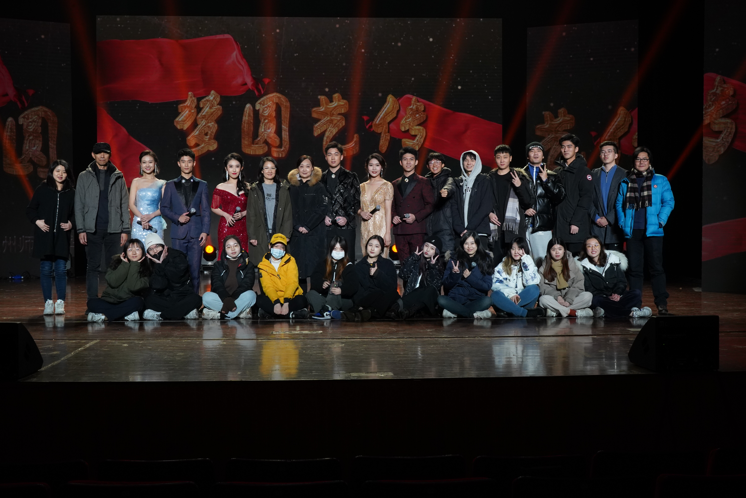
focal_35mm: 52
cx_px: 373
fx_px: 1077
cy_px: 249
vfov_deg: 26.0
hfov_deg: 38.2
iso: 3200
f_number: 18
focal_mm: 52
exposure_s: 1/60
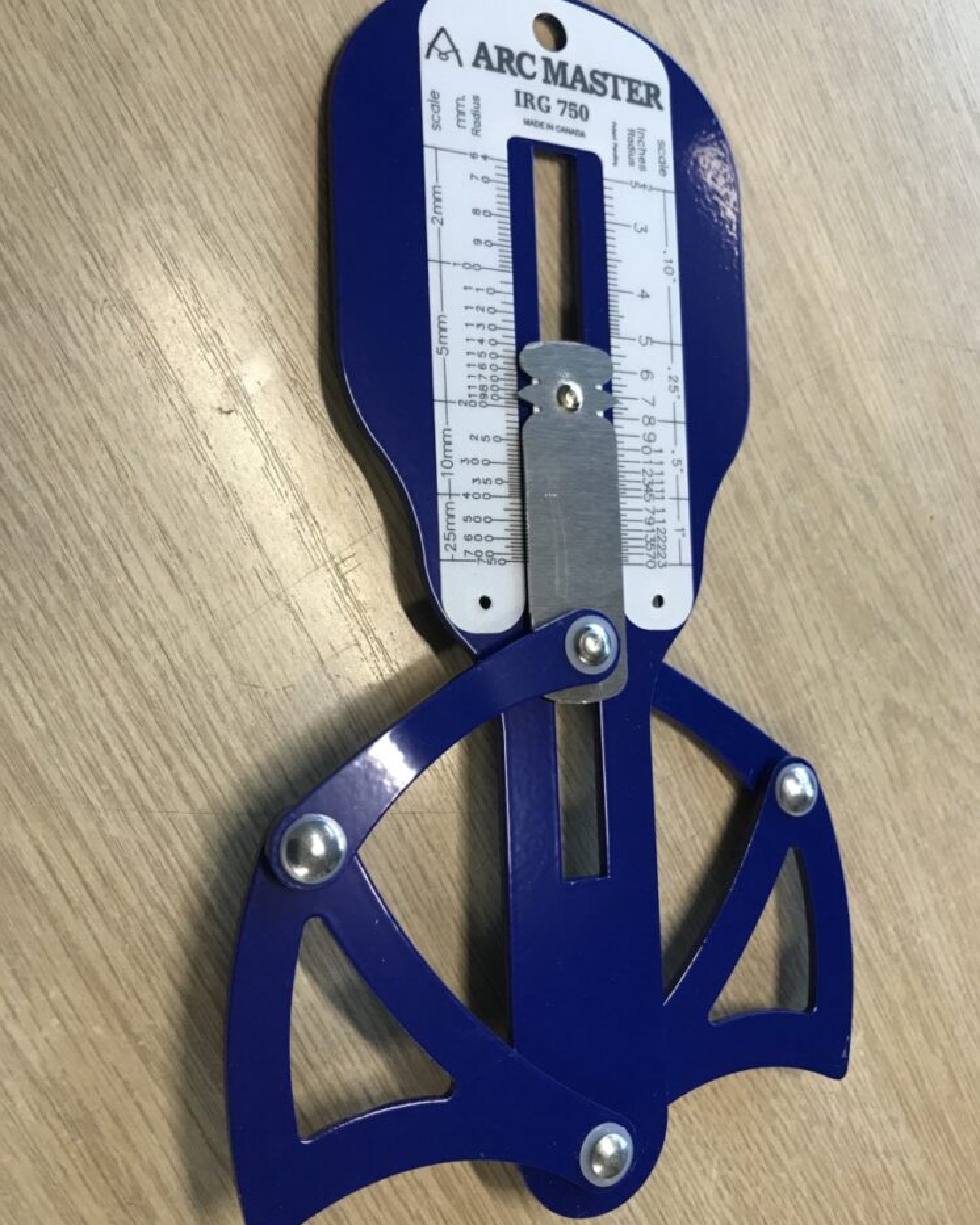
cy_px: 629
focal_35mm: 30
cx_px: 482
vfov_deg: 58.8
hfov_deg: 48.5
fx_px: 1088
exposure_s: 1/33
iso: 32
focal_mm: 3.99
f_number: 1.8
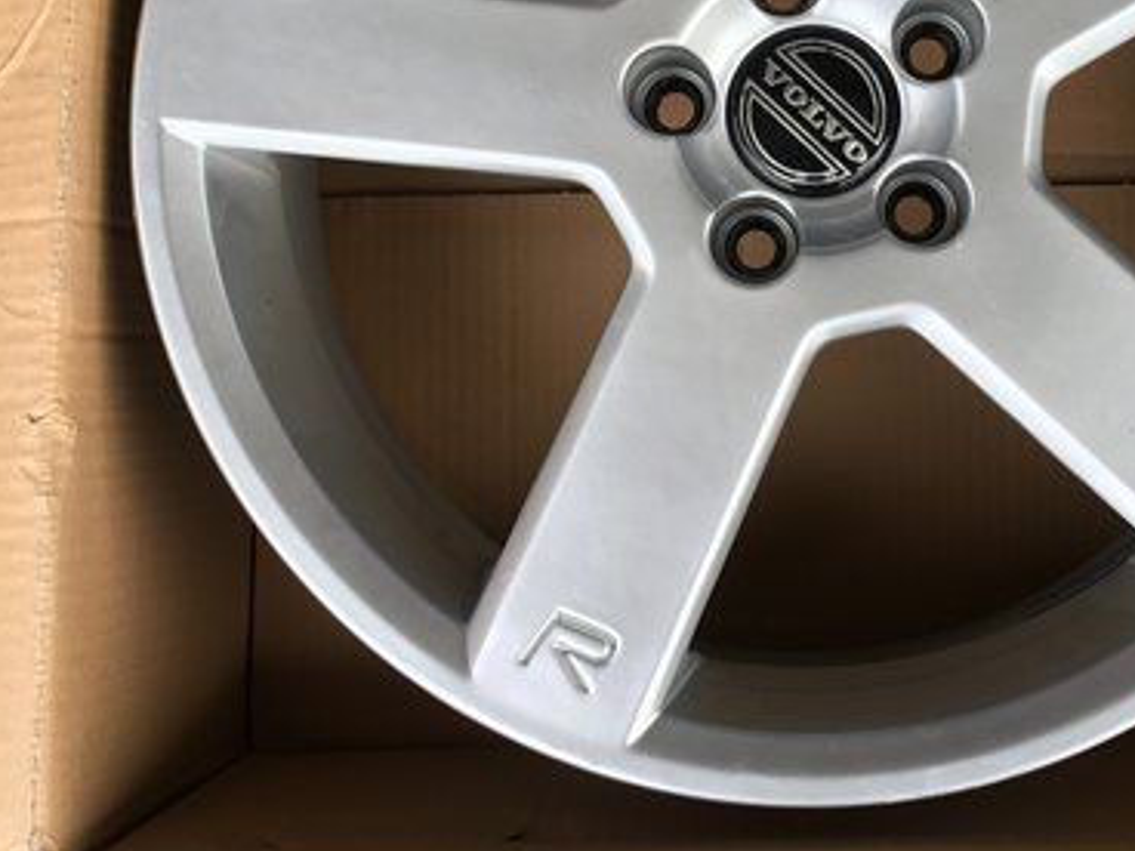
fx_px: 2066
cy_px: 80
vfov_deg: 22.7
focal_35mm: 63
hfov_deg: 30.3
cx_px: 823
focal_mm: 4.15
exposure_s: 1/120
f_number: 2.2
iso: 25
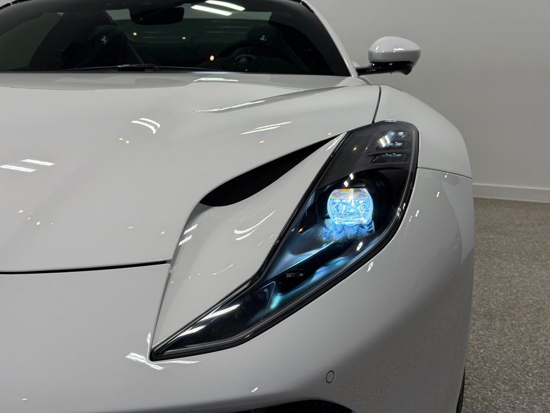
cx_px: 275
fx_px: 763
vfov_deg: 30.3
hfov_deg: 39.7
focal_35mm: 48
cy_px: 206
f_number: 1.78
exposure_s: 1/885
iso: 80
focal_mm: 6.76
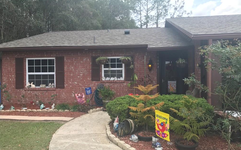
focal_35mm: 30
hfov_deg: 62.9
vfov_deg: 41.8
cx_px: 119
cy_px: 77
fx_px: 197
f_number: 1.8
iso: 20
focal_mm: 3.99
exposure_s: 1/445
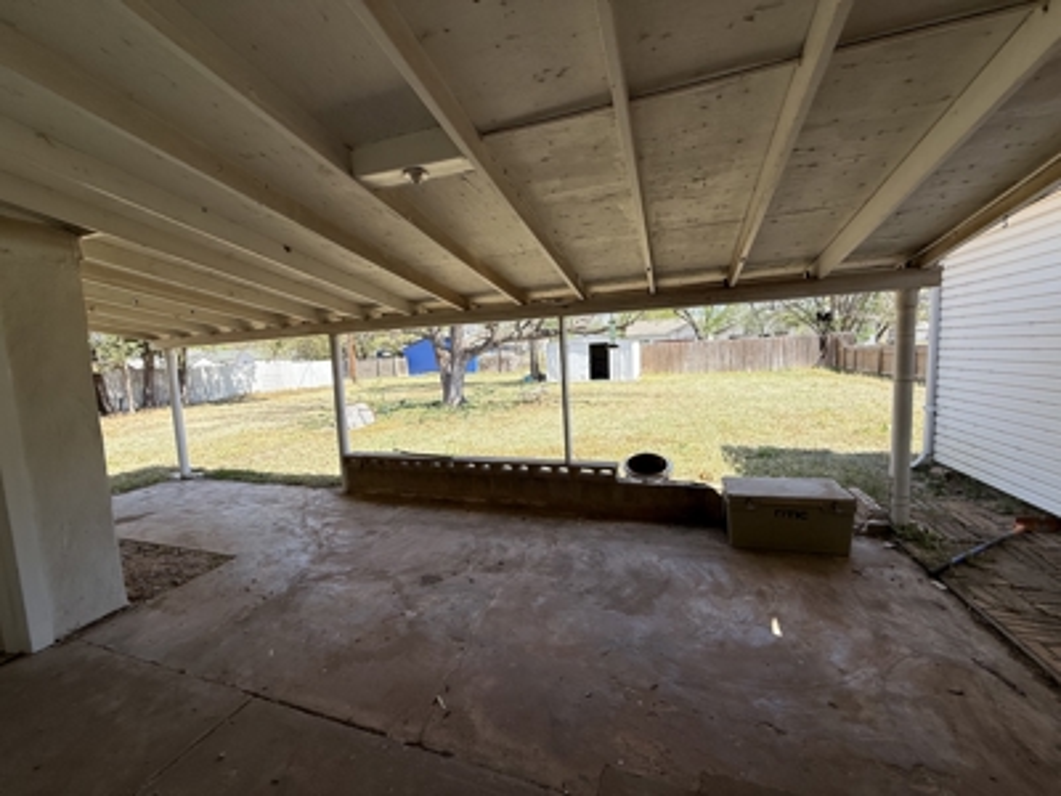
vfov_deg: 85.7
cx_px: 530
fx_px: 429
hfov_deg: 102.1
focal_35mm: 14
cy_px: 398
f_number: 2.2
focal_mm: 2.22
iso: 50
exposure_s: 1/751
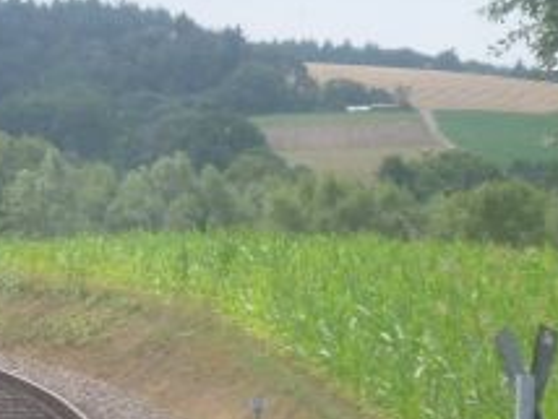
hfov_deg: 6.6
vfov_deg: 5.0
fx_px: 4841
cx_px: 128
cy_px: 325
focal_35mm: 300
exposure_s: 1/320
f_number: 5.6
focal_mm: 13.6
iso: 100
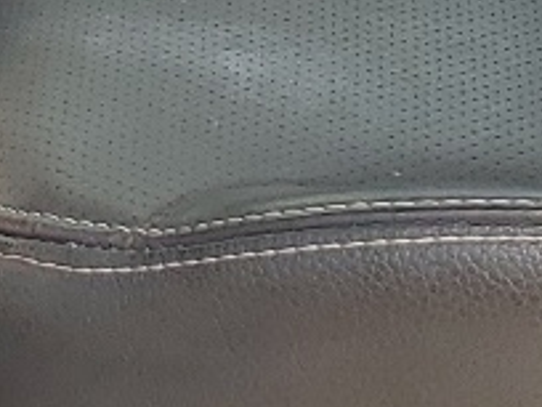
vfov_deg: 6.8
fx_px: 3194
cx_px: 393
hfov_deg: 9.7
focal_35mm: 204
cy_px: -678
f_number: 1.5
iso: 50
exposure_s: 1/556
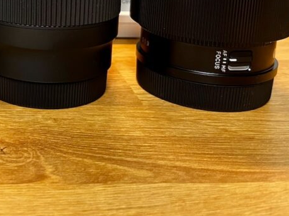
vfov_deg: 23.7
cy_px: -18
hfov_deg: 30.6
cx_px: -8
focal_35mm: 58
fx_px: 484
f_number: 1.6
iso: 400
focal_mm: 5.1
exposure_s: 1/60
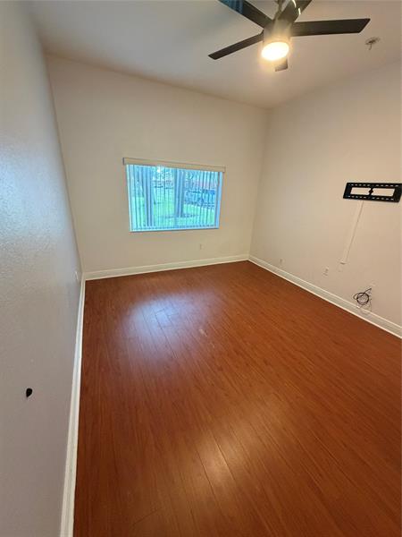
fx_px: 217
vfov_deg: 102.1
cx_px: 201
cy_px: 268
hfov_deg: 85.7
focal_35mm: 14
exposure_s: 1/60
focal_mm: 2.22
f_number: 2.2
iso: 500
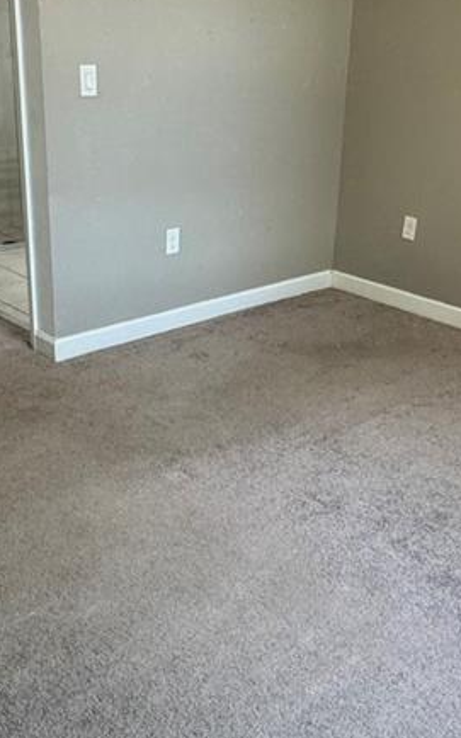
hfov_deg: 31.2
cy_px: 328
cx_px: 267
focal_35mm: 41
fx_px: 825
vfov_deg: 48.1
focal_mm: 2.22
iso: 320
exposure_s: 1/60
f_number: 2.2
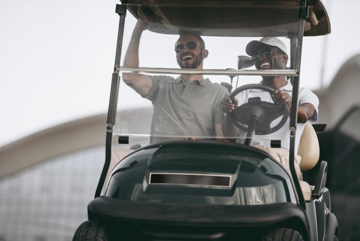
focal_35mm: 170
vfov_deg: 8.1
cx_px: 180
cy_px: 120
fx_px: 1701
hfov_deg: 12.1
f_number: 2.8
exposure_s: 1/800
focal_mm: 170
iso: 100
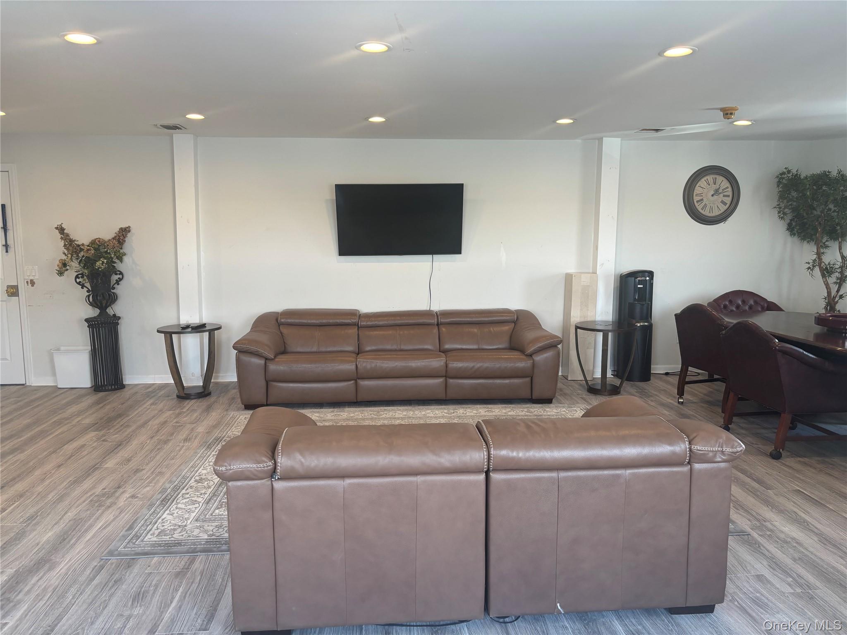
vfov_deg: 53.1
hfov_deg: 67.3
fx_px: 636
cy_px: 318
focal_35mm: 26
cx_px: 424
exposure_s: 1/120
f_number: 1.6
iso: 100
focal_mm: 5.96
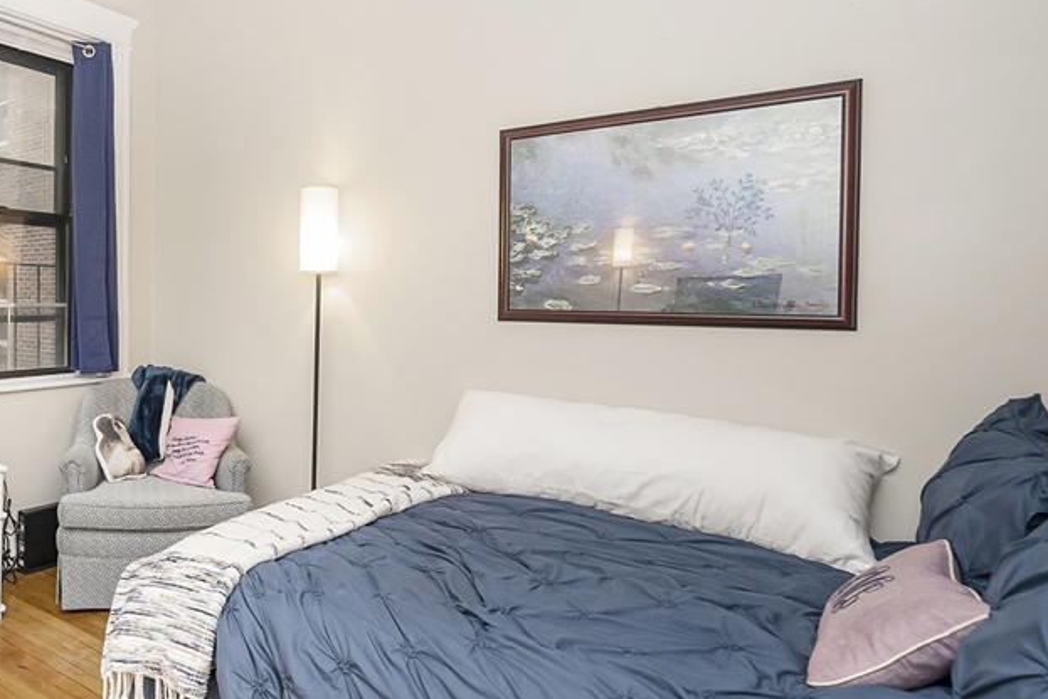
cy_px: 307
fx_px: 670
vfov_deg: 55.0
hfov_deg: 69.1
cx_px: 217
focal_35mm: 23
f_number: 4
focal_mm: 14
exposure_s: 1/250
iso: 2500
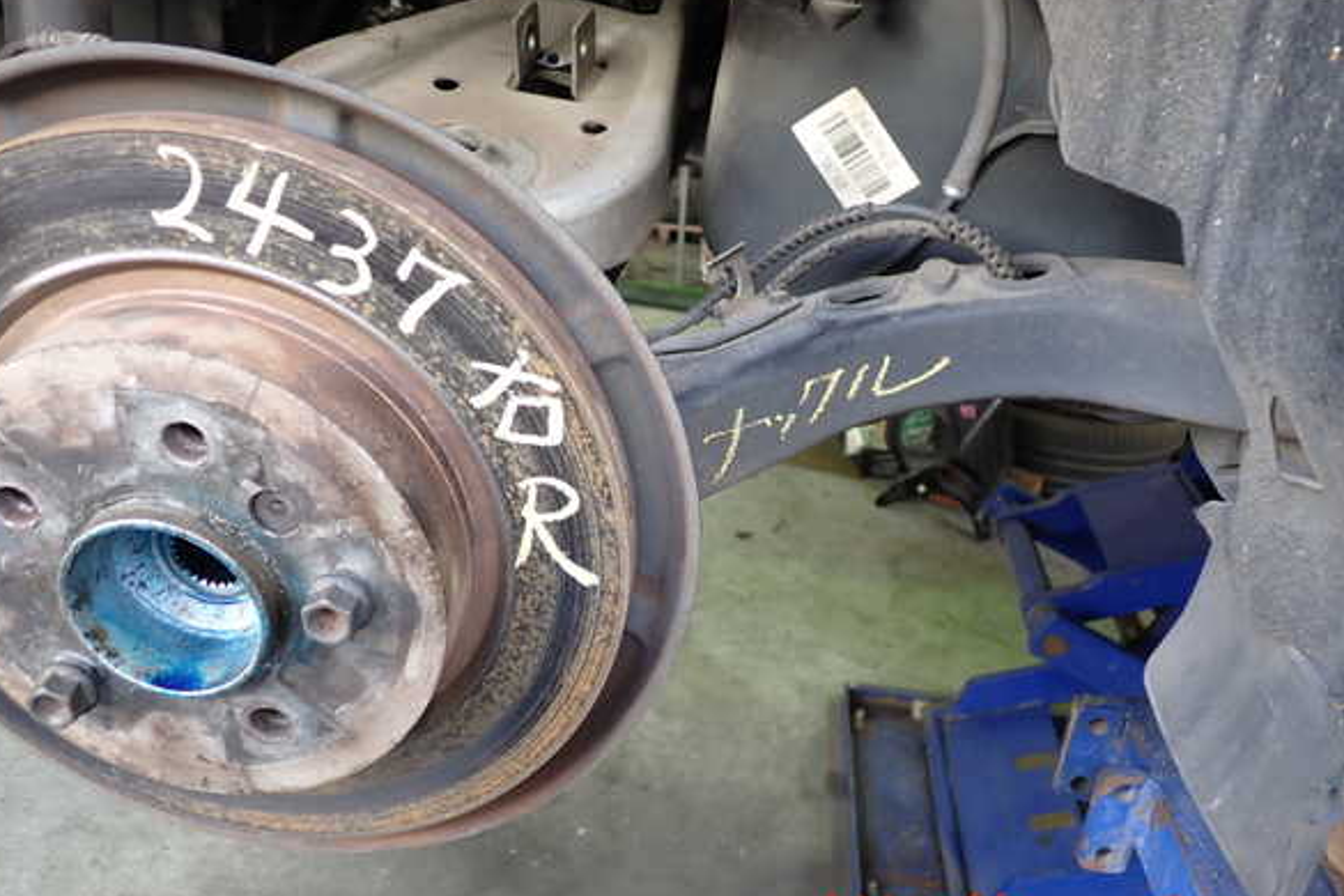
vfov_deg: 41.1
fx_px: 1195
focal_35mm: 32
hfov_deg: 58.7
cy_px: 430
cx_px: 657
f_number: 2.3
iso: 200
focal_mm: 5.4
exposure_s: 1/30
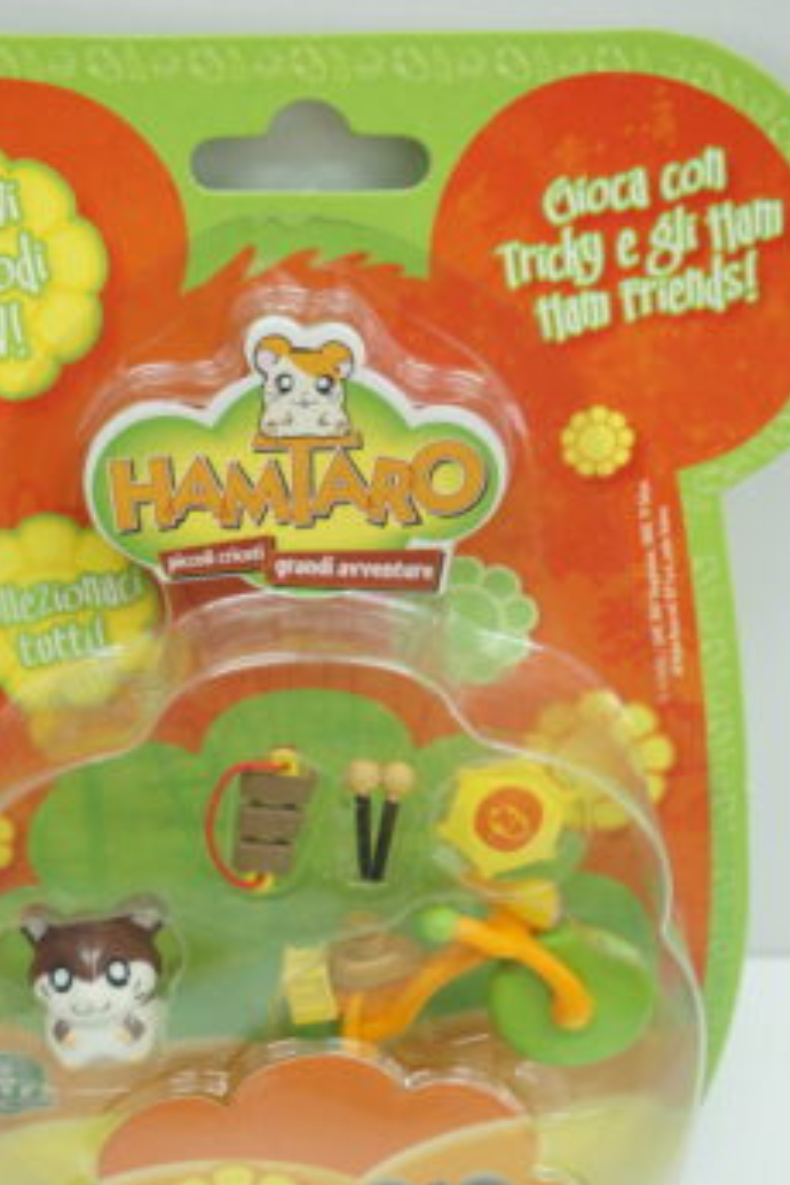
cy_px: 672
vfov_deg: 41.8
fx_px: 1547
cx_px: 316
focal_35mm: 47
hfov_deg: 28.6
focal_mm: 24
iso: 2000
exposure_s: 1/60
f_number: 5.6
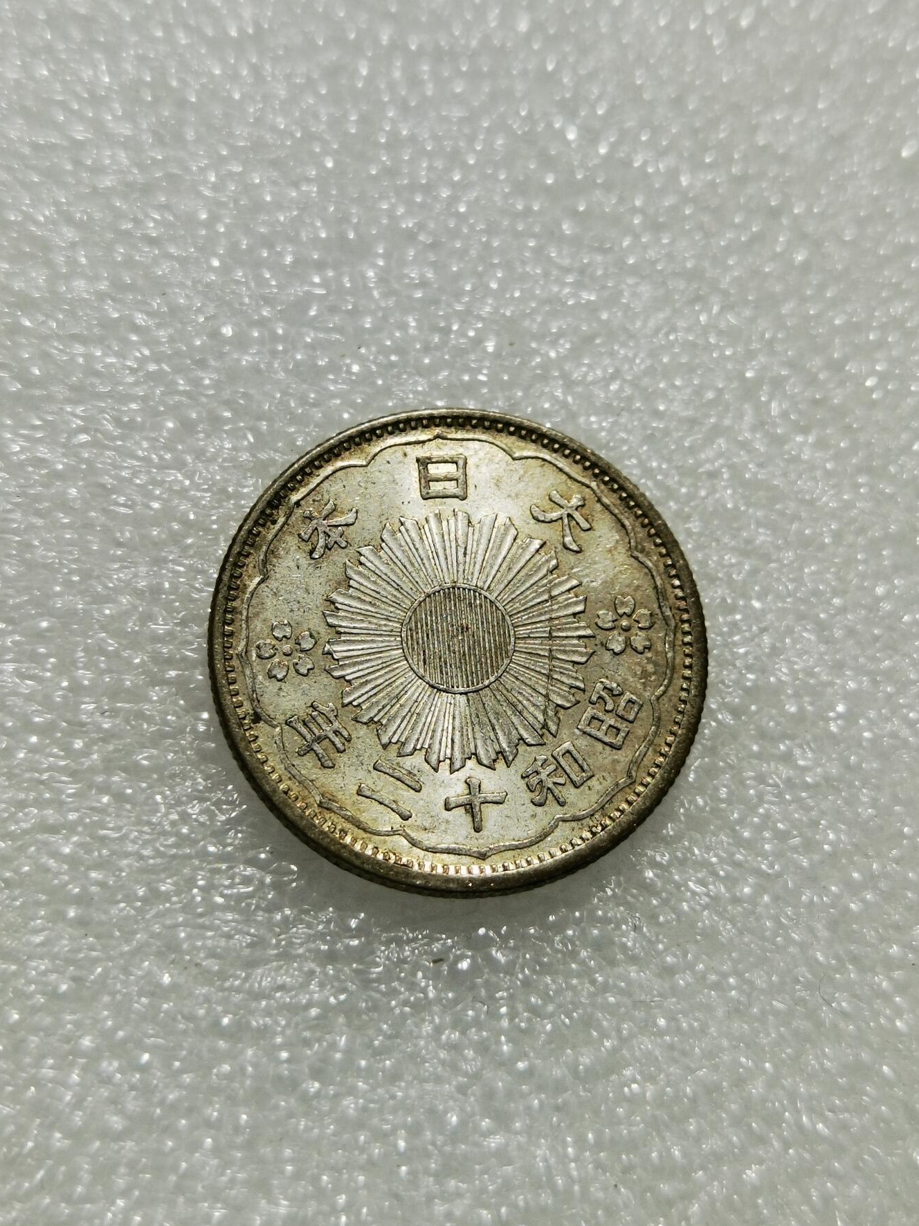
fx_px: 2195
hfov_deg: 23.6
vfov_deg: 31.2
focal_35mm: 62
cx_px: 464
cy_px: 606
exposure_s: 1/100
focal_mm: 6.67
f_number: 1.9
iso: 50
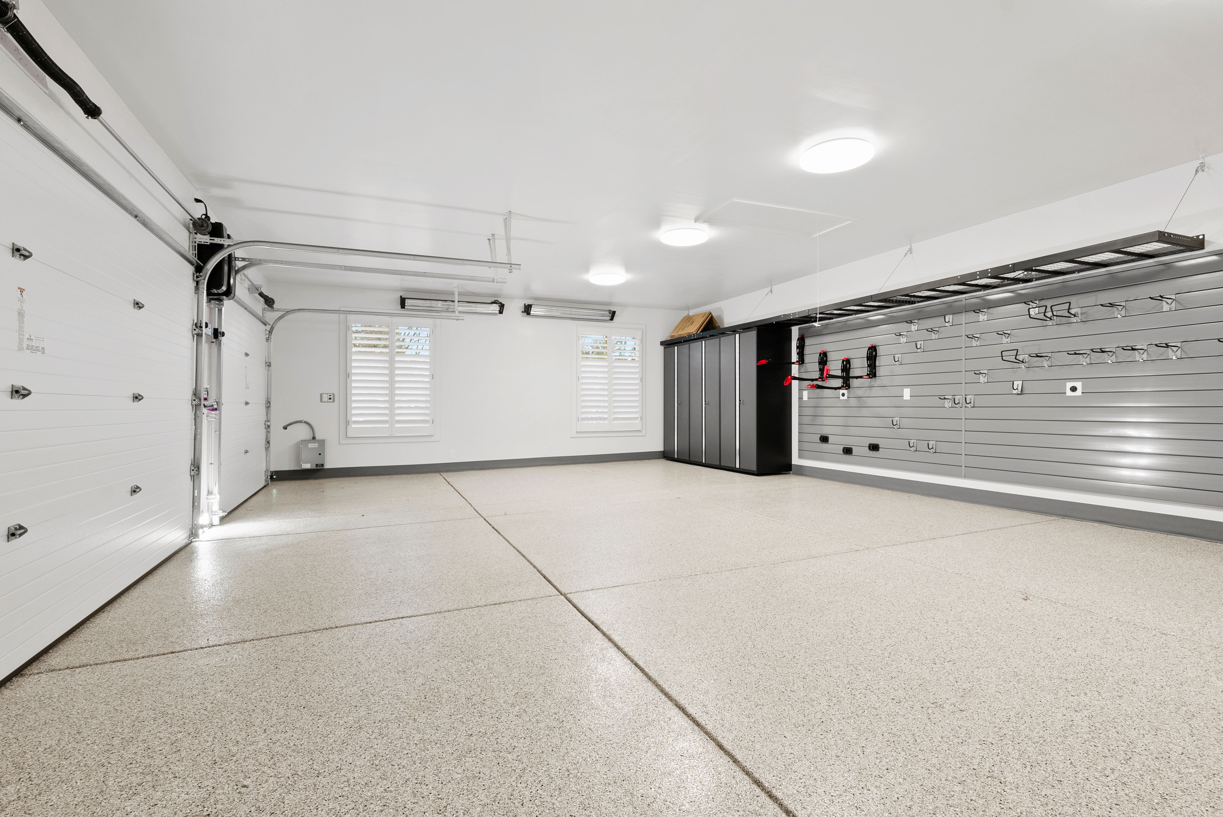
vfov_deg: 70.5
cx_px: 612
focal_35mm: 17
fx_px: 578
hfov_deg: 93.2
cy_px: 408
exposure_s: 1/5
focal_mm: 17
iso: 800
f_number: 8
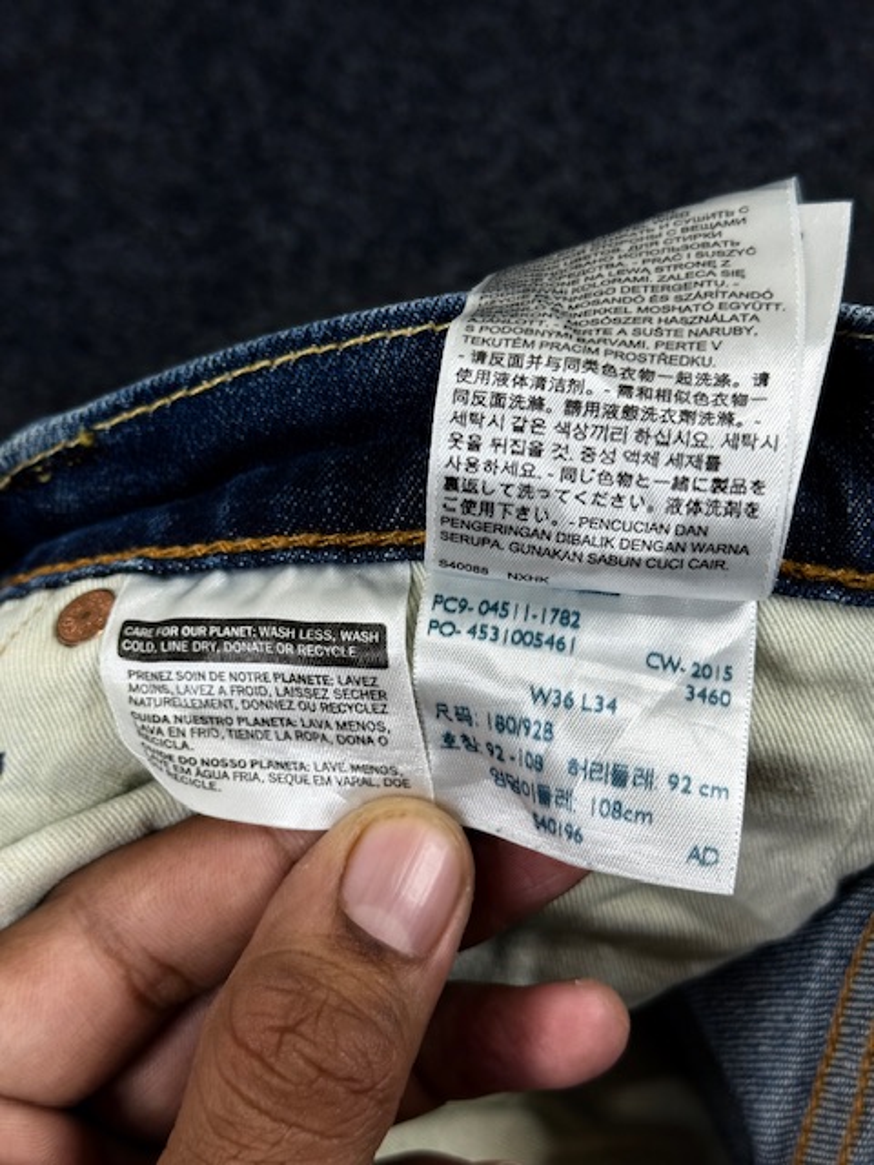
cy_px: 582
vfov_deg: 39.7
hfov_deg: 30.3
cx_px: 437
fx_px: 1616
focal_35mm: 48
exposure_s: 1/100
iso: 80
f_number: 1.78
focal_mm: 6.76
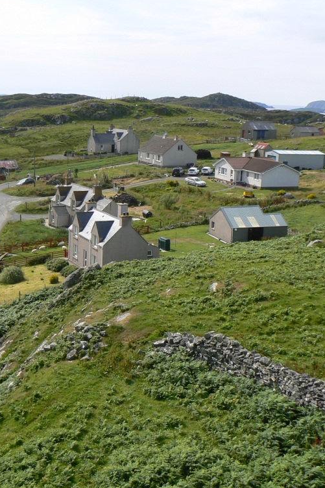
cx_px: 46
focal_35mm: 51
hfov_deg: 25.8
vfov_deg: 38.9
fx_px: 691
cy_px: 243
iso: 80
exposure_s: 1/400
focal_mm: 6
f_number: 5.6
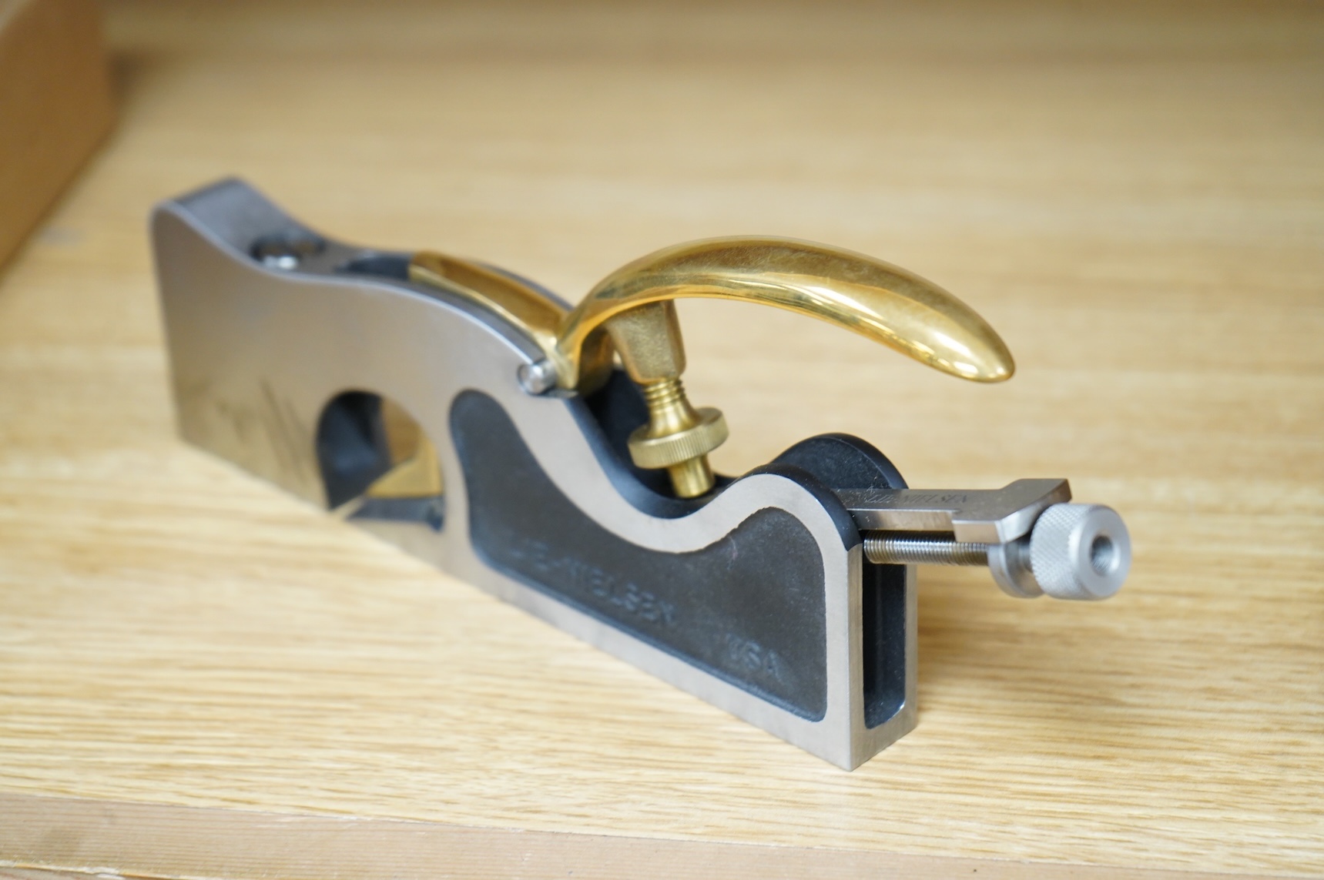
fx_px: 2572
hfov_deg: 28.9
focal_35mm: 70
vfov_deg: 19.4
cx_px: 662
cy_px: 440
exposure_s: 1/80
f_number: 5.6
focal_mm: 70
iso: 2500
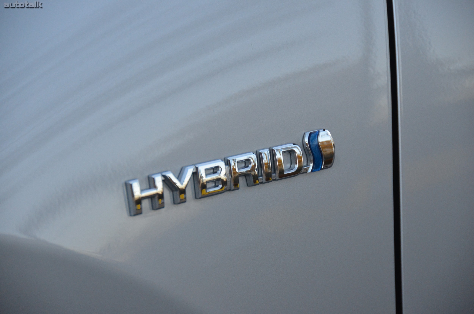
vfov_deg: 6.8
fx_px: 2661
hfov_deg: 10.2
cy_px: 157
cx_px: 237
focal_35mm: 202
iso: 1400
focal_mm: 135
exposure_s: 1/500
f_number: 5.6
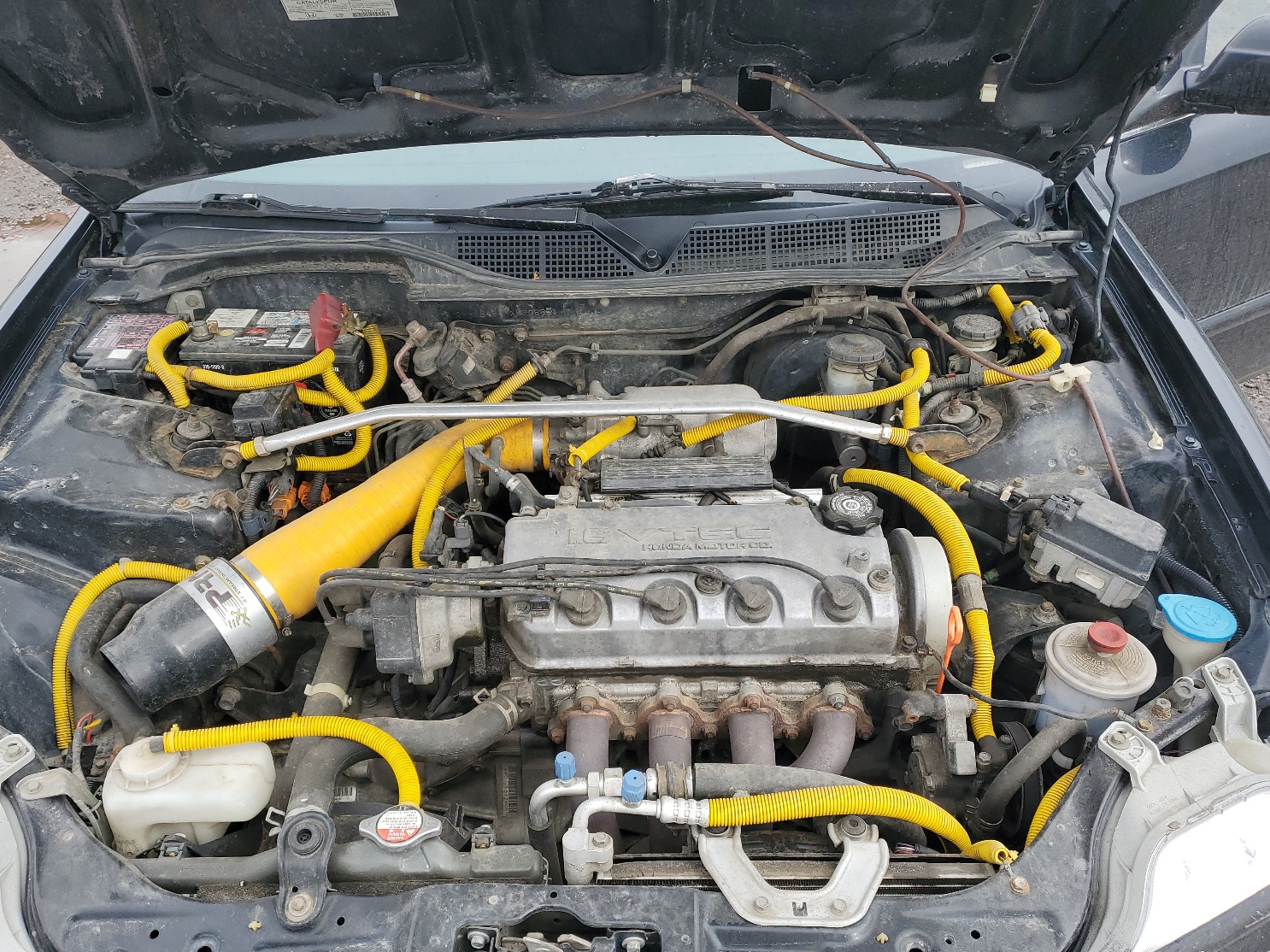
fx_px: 1027
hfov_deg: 63.4
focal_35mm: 28
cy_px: 510
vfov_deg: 49.7
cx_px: 624
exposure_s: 1/625
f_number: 1.5
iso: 50
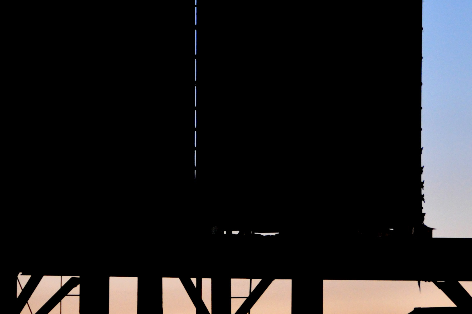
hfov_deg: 6.4
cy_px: 184
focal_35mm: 320
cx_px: 222
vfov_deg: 4.3
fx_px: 4191
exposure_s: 1/13
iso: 1600
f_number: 5
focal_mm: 82
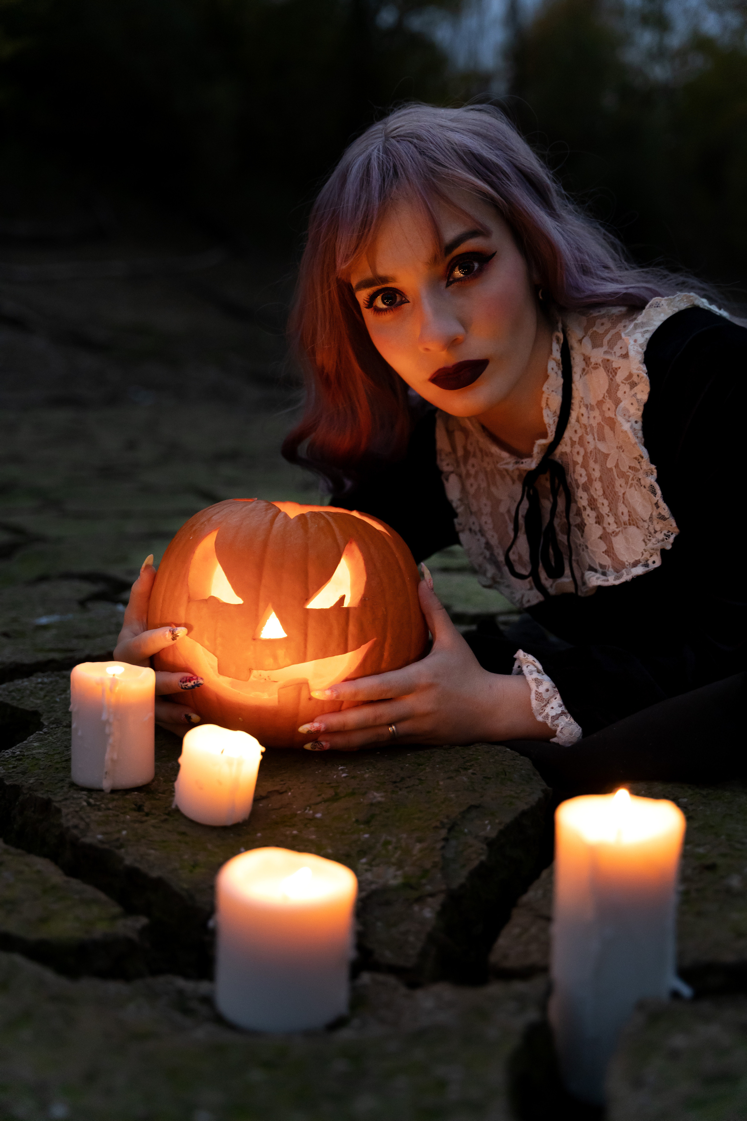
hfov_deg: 32.3
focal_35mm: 41
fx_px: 1288
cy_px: 560
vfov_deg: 47.0
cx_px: 374
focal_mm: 41.4
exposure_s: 1/320
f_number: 2.8
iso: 4000
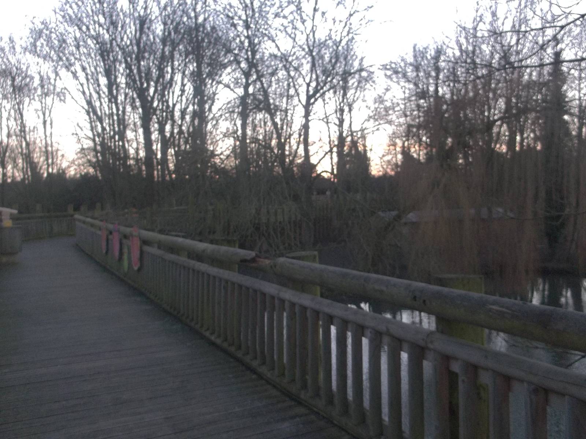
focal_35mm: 33
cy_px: 220
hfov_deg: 55.4
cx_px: 293
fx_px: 559
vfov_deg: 42.9
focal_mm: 5.9
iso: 160
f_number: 3.3
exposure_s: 1/30
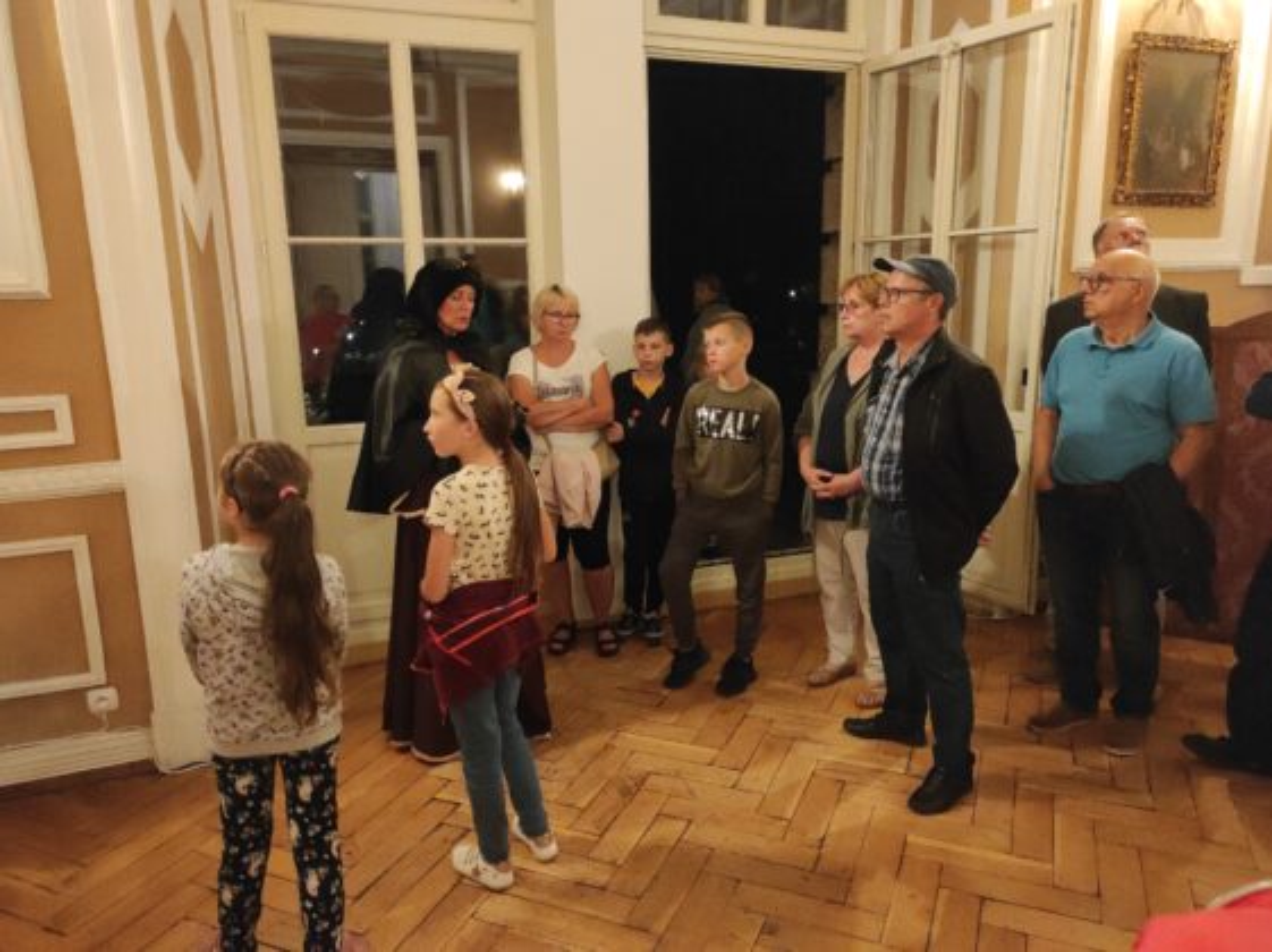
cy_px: 476
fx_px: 918
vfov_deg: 54.8
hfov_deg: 69.4
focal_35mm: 25
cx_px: 636
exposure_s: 1/20
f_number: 1.89
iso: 2202
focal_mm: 5.43
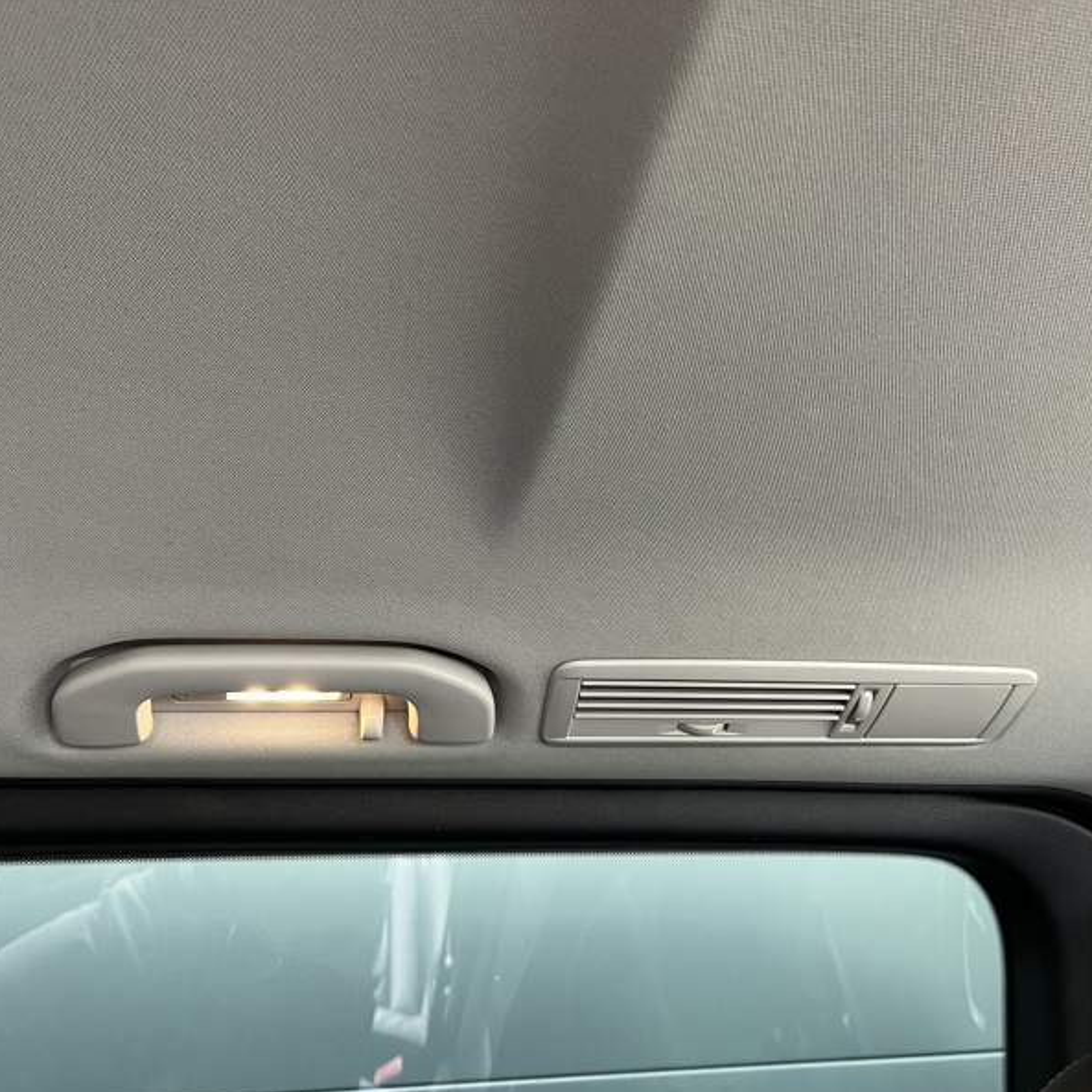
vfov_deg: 52.5
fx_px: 1106
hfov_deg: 52.5
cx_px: 551
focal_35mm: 31
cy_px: 549
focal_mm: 5.1
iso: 250
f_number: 1.6
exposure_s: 1/60
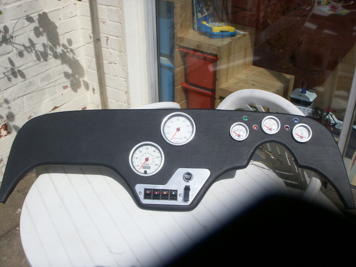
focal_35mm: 37
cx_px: 178
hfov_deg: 50.1
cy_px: 134
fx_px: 381
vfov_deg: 38.7
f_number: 7.1
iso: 50
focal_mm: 7.7
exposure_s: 1/200
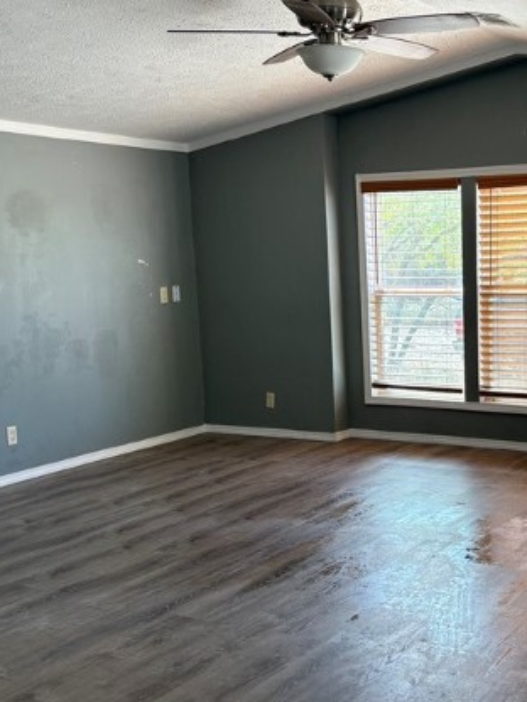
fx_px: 974
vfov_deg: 39.6
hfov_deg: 29.6
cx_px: 422
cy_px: 405
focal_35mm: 48
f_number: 1.6
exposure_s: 1/235
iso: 80
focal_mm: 5.96
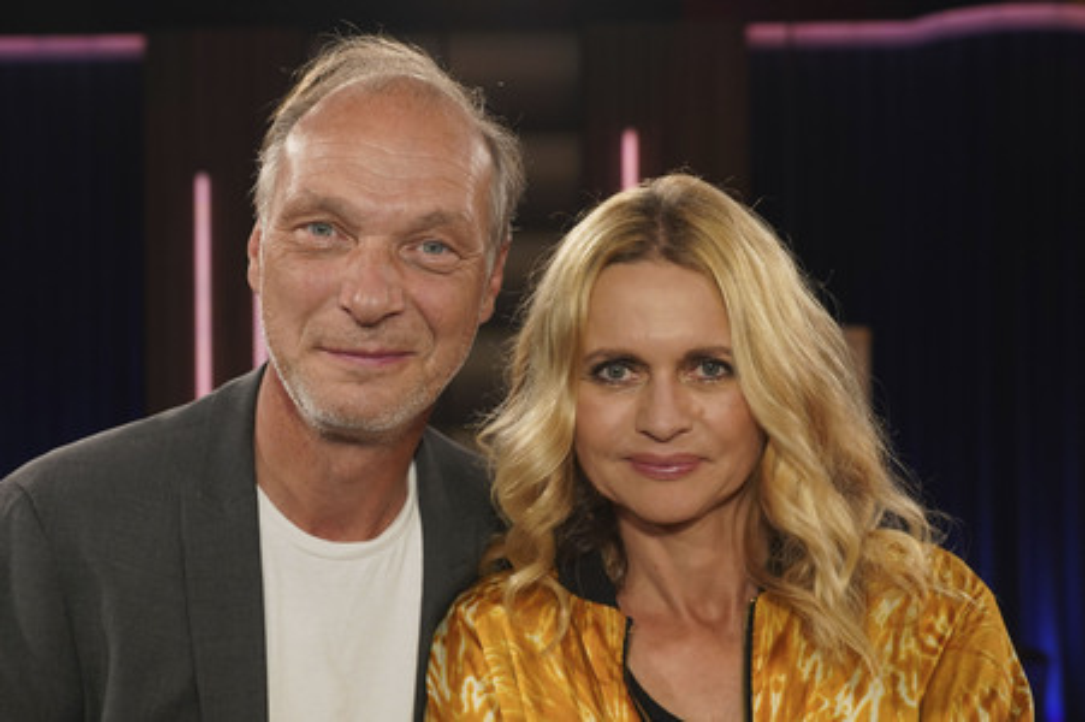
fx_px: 1536
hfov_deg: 38.9
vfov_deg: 26.4
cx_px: 542
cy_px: 361
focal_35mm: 51
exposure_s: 1/200
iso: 1600
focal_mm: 51
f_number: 5
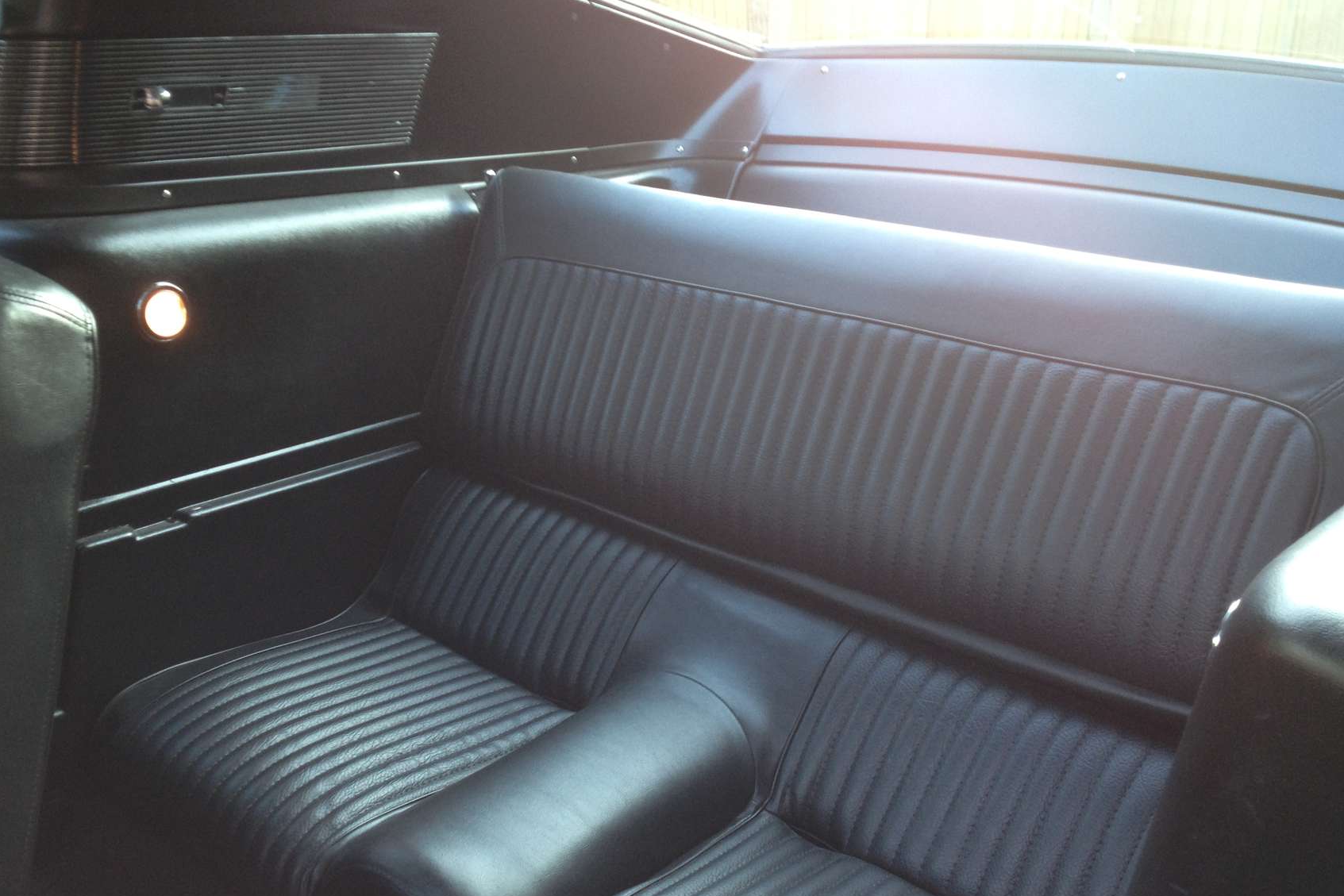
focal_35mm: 43
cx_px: 576
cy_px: 568
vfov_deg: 31.0
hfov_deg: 45.3
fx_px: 1605
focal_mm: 4.28
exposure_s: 1/24
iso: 50
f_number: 2.4
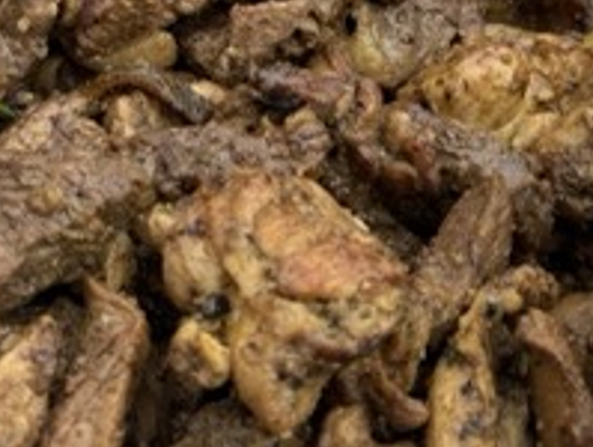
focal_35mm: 77
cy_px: -3
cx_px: 241
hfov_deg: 25.3
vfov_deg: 18.7
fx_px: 1321
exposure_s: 1/1456
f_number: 1.78
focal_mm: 6.76
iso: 80
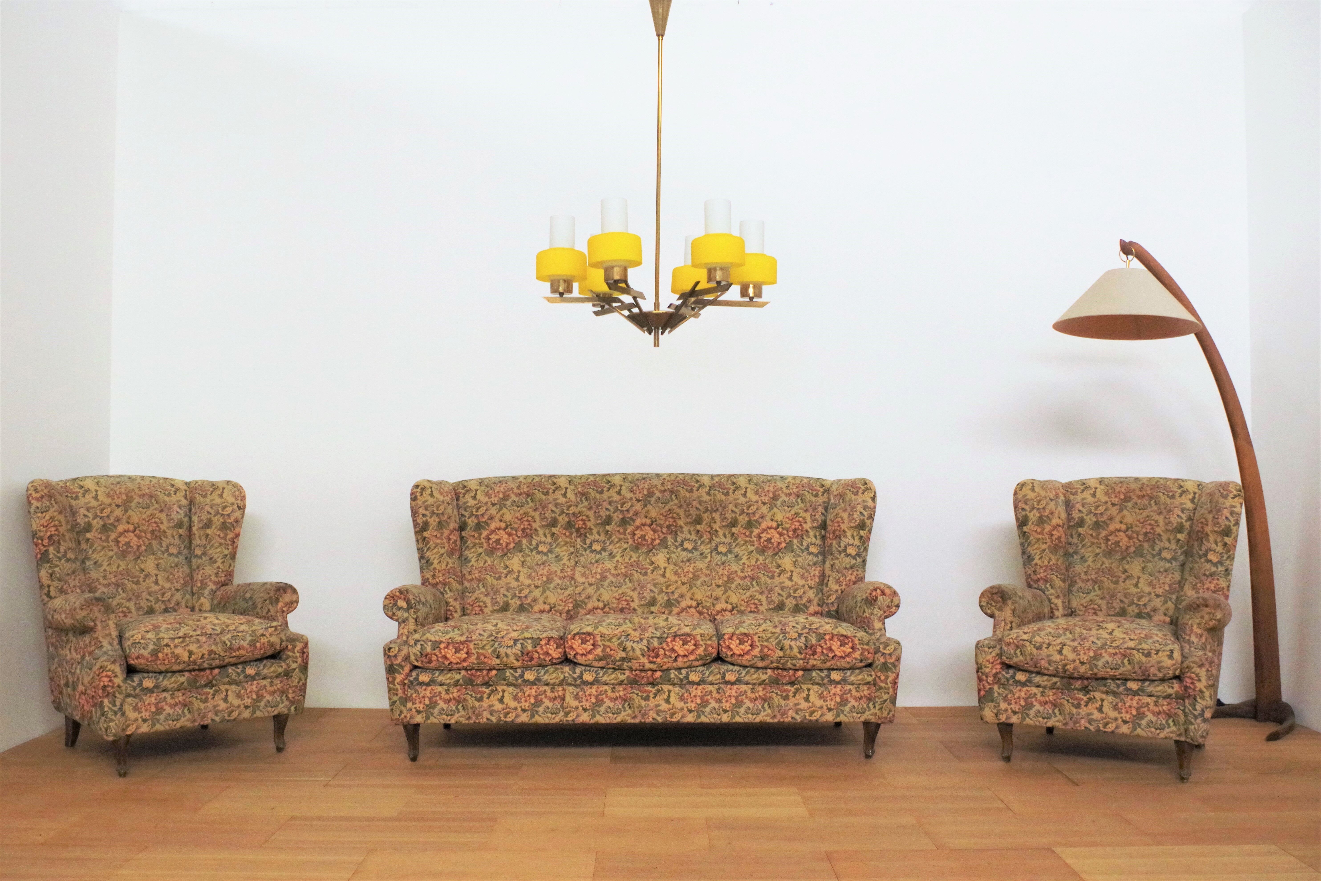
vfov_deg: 38.9
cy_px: 440
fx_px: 1248
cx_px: 660
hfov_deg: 55.8
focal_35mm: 34
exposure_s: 1/125
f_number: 8
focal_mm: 23.13
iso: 1600
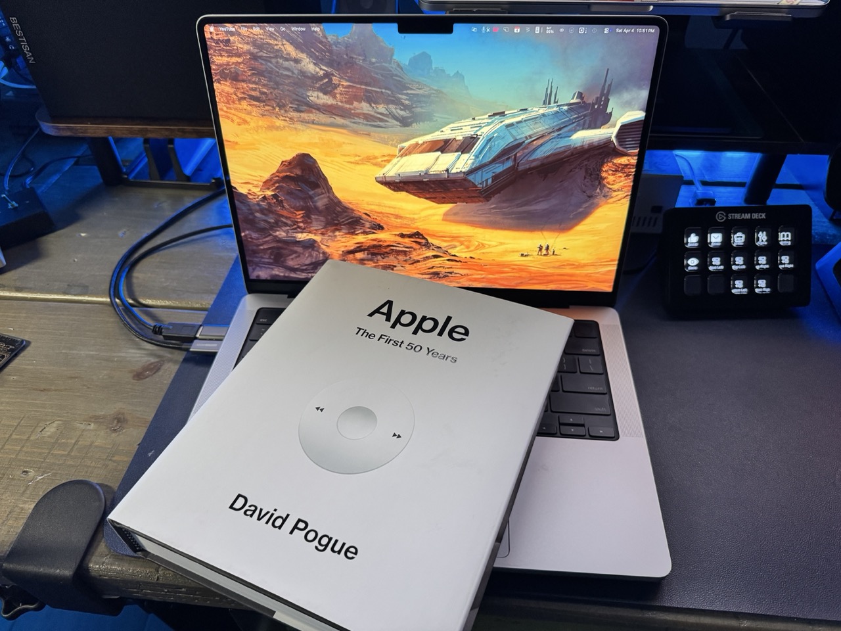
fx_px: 583
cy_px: 316
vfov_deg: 56.8
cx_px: 420
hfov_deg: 71.6
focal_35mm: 24
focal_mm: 6.76
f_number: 1.78
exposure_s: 1/57
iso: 320
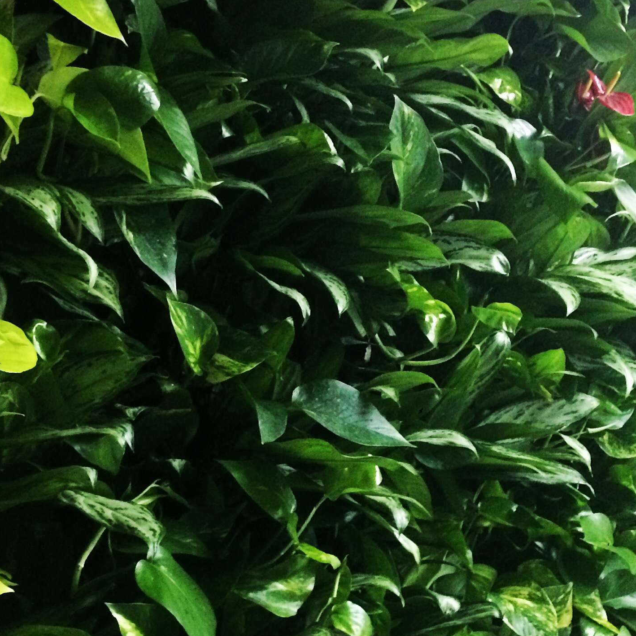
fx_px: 1226
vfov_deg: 28.8
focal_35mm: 59
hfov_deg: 29.1
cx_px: 286
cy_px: 438
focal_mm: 4.15
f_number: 2.2
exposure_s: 1/17
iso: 400
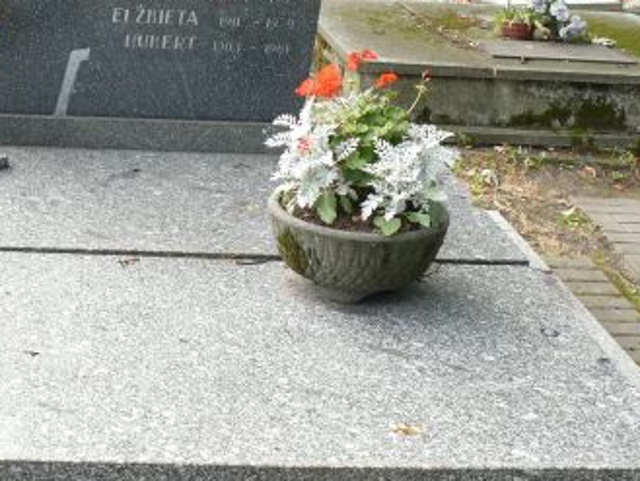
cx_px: 136
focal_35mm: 68
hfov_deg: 28.0
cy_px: 173
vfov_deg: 21.6
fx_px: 1258
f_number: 3.2
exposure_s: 1/125
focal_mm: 7.4
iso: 100
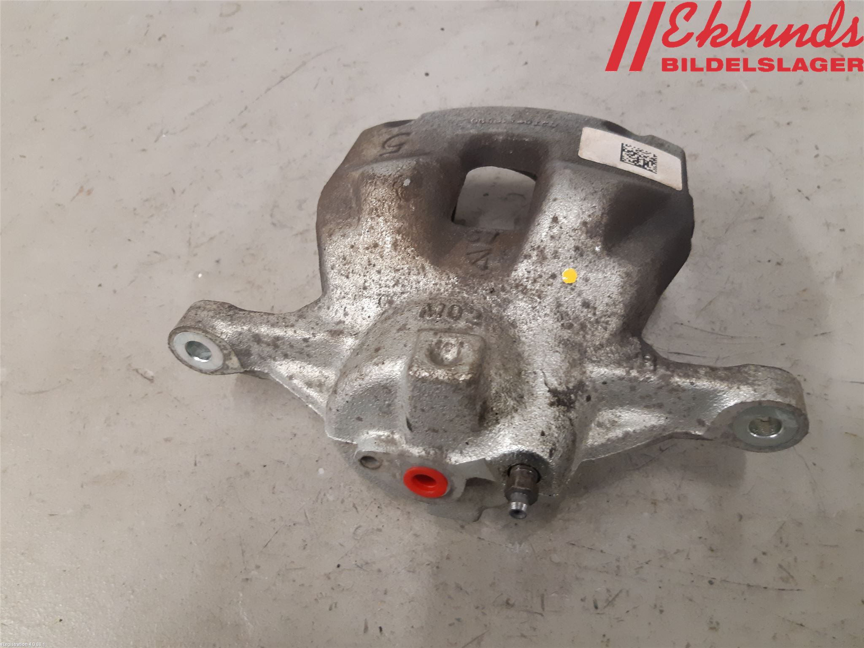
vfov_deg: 53.1
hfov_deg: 67.3
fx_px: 649
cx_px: 432
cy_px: 324
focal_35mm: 26
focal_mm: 3.93
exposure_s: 1/50
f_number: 1.7
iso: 200
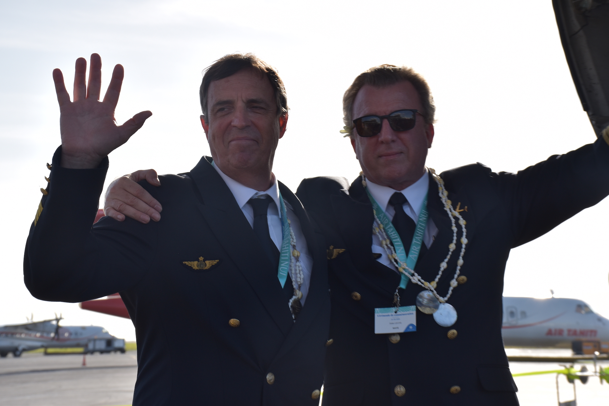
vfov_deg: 17.5
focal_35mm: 78
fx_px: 1319
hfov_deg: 26.0
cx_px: 304
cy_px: 203
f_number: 9
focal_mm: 52
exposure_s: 1/400
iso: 200
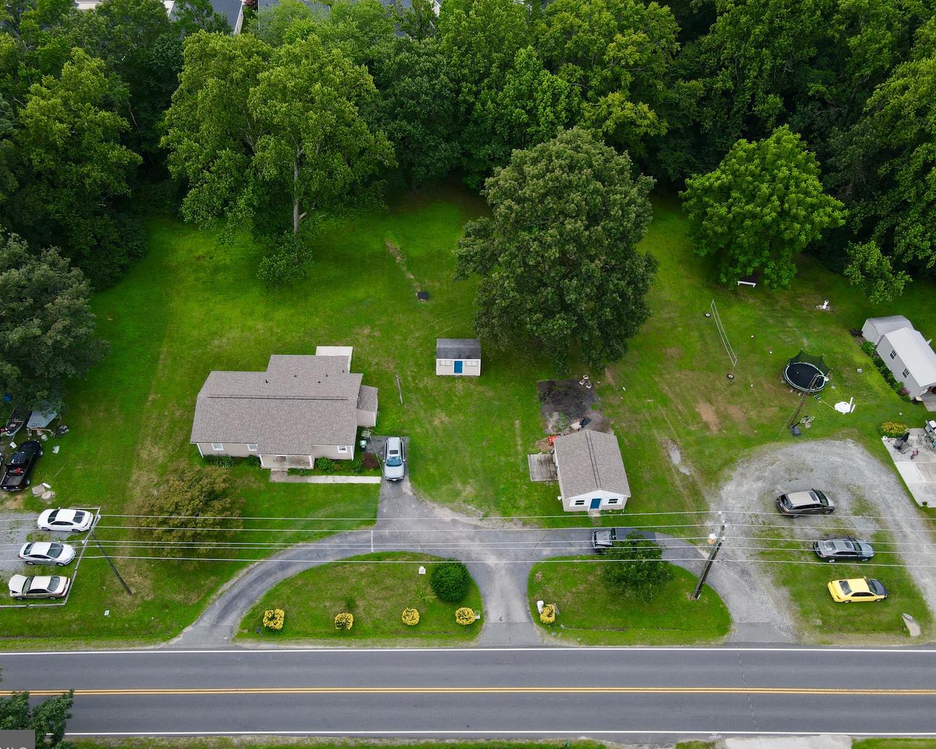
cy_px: 382
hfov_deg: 65.9
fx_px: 720
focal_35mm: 26
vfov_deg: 54.9
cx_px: 428
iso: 100
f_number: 2.8
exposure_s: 1/160
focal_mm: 4.5
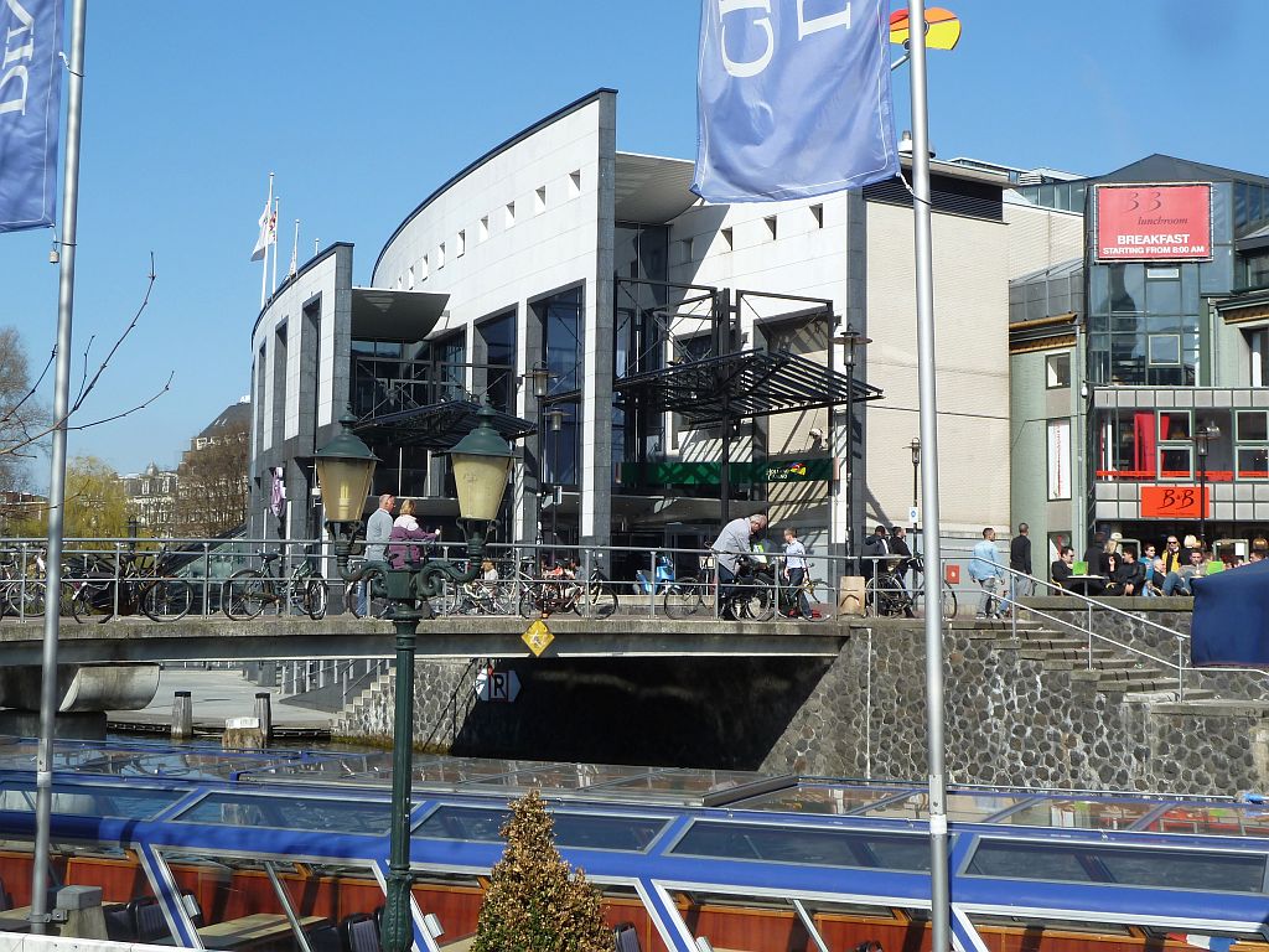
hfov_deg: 36.8
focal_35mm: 52
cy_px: 476
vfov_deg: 28.0
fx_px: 1906
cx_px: 634
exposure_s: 1/500
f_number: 4.5
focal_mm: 8.5
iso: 80
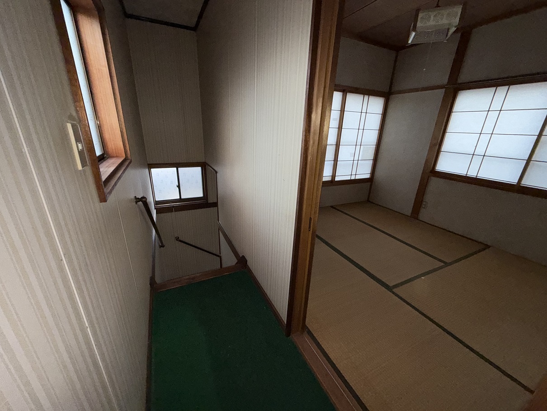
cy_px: 206
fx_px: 221
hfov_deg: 102.1
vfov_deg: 85.7
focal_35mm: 14
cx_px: 274
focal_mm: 2.22
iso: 100
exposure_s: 1/104
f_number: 2.2
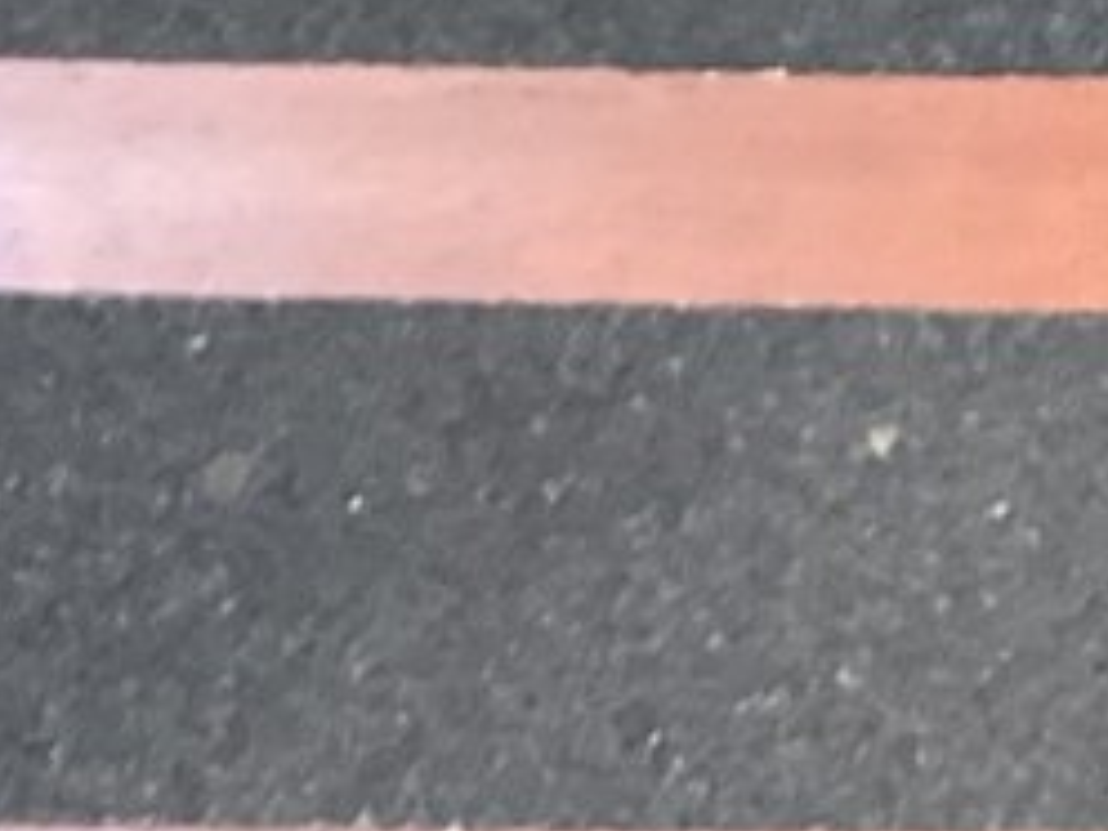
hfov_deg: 10.4
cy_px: 1119
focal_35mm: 189
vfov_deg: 7.8
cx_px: 856
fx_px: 6050
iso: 250
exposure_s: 1/40
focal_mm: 3.3
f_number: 2.4
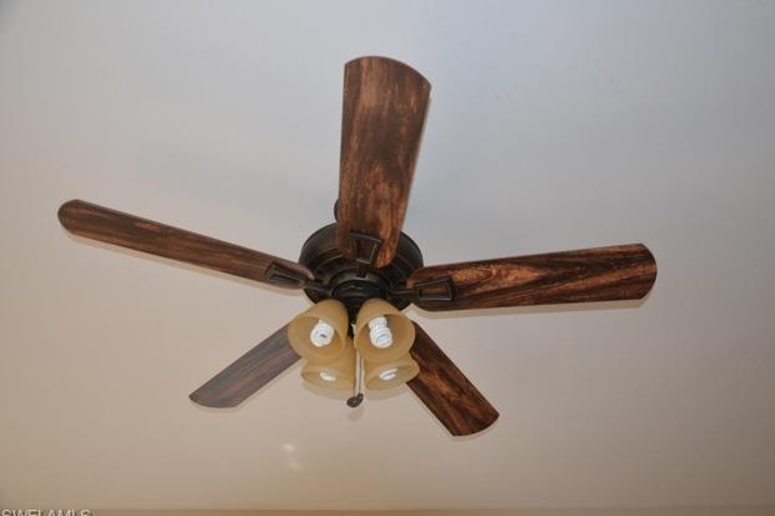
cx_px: 399
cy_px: 264
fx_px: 732
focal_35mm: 34
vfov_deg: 38.9
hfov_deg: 55.8
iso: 1250
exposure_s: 1/60
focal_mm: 22
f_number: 3.8
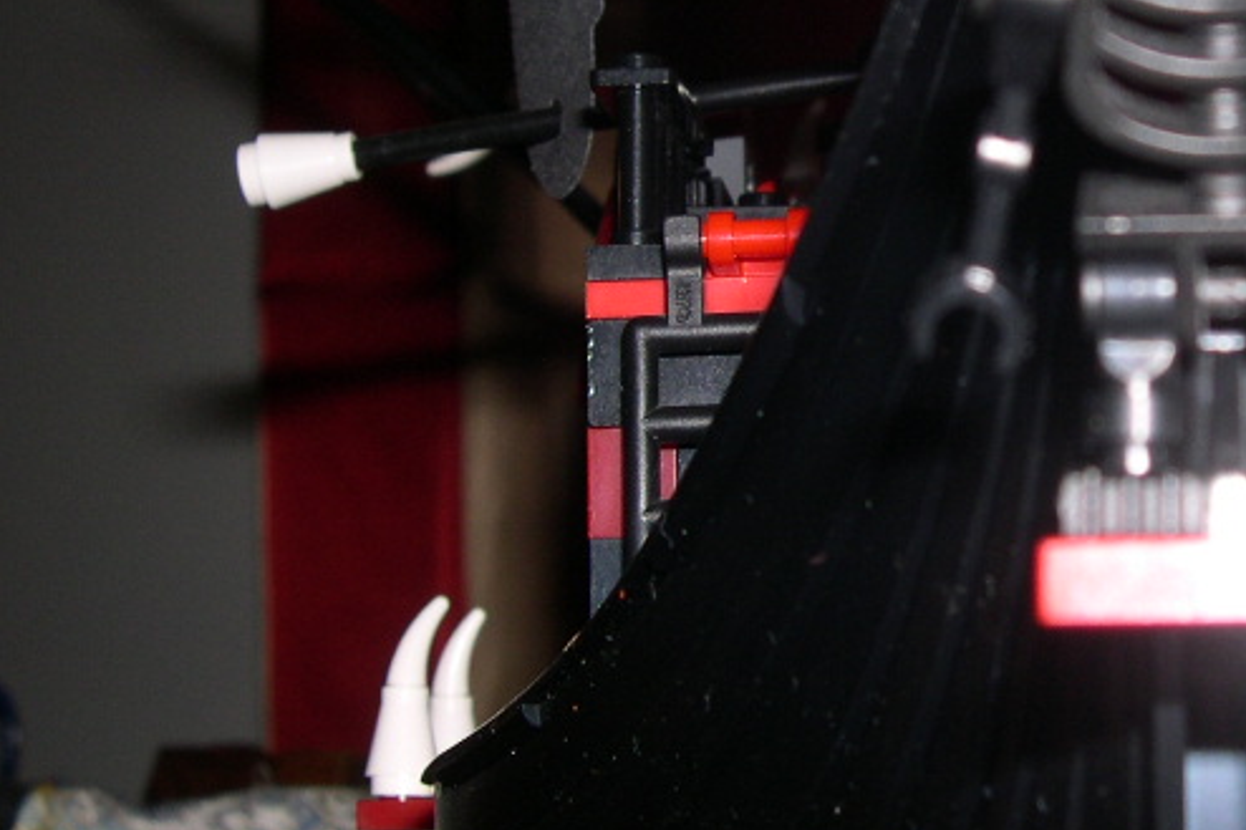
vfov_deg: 16.6
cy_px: 278
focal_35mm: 82
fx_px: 2837
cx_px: 1047
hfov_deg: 24.3
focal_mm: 8
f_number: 7.6
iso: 100
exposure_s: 1/60
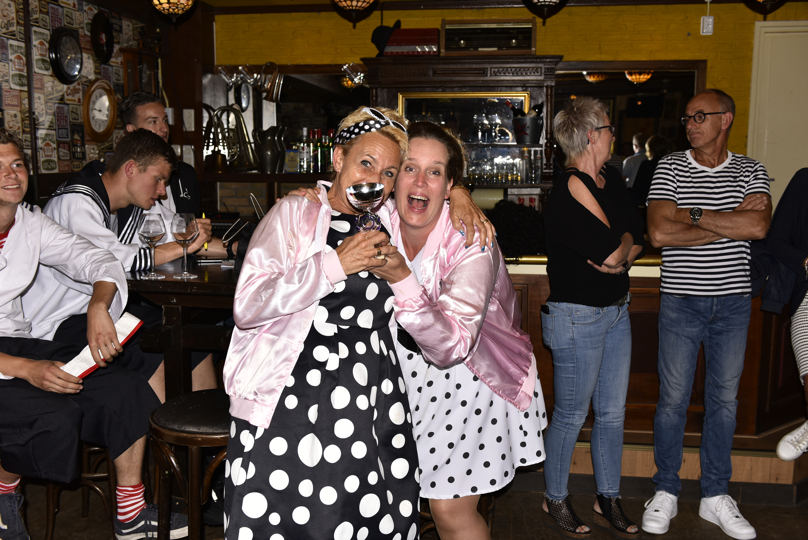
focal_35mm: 36
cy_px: 270
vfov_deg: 36.9
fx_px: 808
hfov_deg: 53.1
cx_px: 404
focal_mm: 36
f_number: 4.5
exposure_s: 1/200
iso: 200
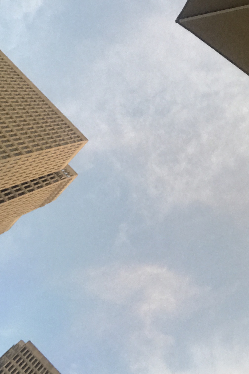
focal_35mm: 45
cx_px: 170
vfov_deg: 43.6
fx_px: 467
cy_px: 176
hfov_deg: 29.6
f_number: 2.2
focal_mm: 2.87
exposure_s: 1/30
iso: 50
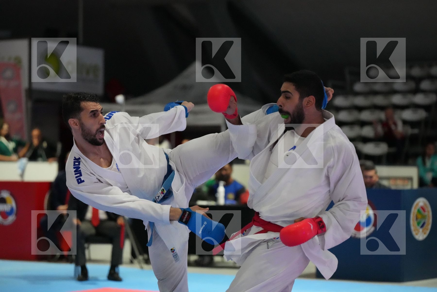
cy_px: 146
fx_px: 1347
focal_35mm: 111
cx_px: 218
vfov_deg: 12.3
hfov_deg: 18.4
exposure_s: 1/800
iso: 12800
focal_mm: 111
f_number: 2.8
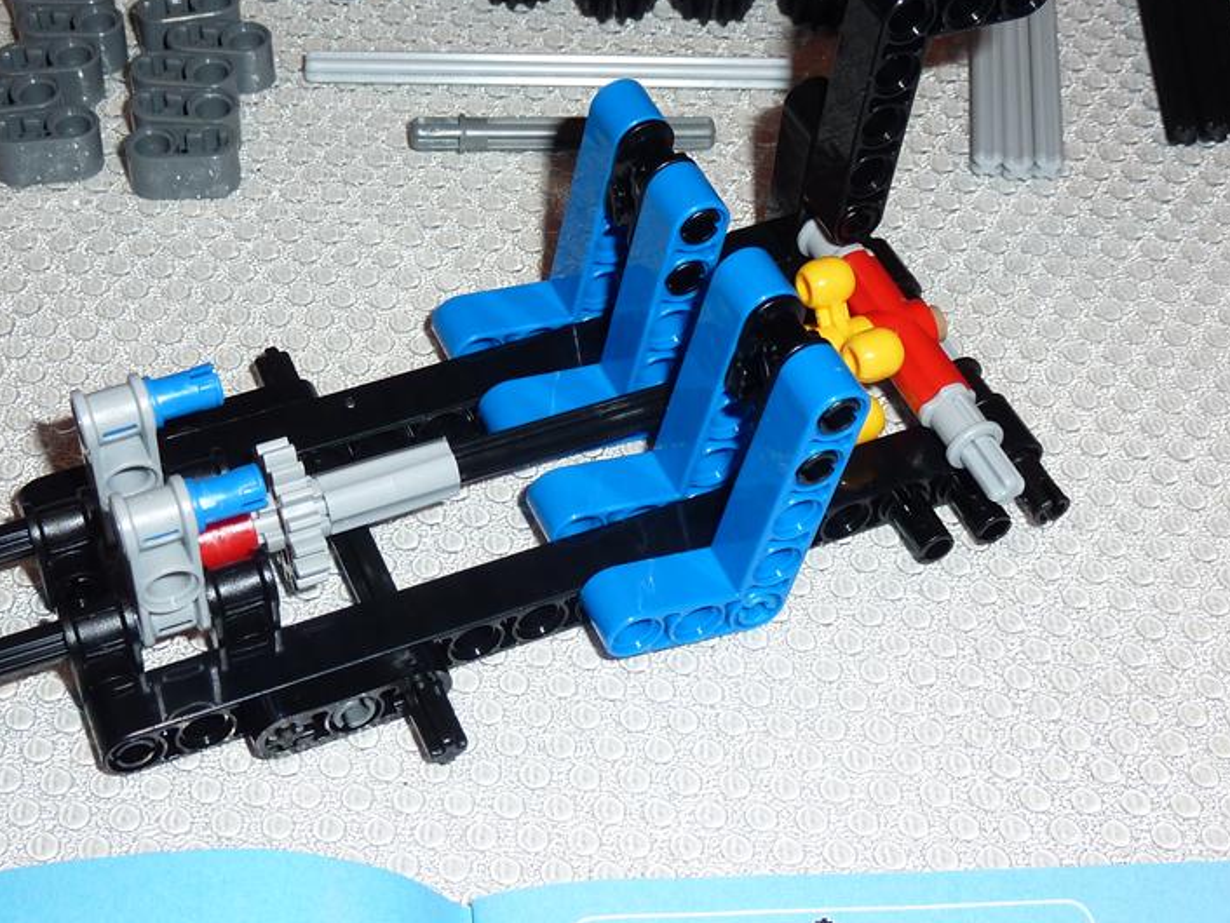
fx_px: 2062
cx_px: 488
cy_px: 394
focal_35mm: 58
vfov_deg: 25.2
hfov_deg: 33.1
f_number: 4
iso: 100
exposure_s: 1/125
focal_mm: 6.5
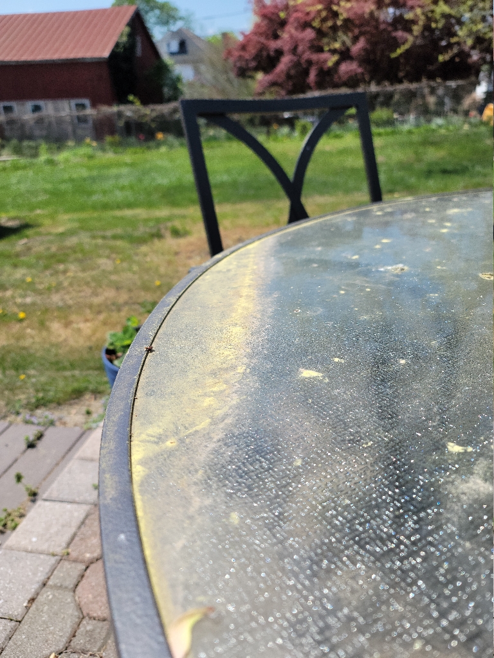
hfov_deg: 54.9
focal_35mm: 25
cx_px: 247
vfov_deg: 69.4
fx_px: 476
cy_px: 329
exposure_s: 1/917
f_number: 1.8
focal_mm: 7
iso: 20
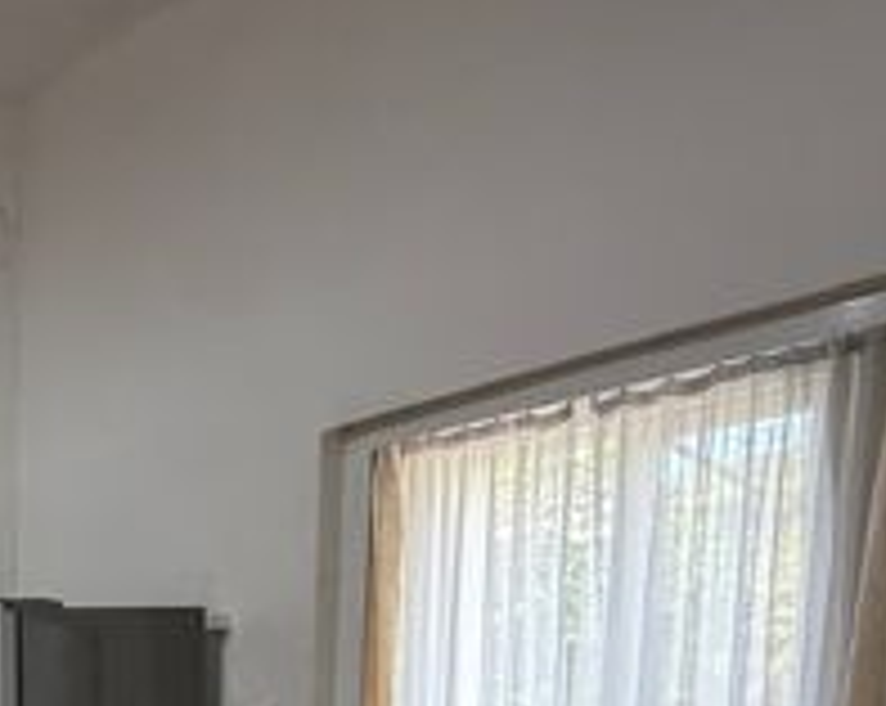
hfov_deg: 27.0
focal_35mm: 49
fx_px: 1283
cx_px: -439
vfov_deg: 26.1
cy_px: 926
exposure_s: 1/99
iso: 200
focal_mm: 2.22
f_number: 2.2
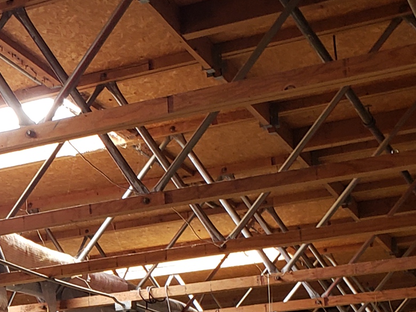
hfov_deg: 18.8
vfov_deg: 14.9
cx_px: -137
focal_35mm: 96
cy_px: 373
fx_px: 1154
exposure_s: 1/60
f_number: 2.4
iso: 125
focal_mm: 4.3
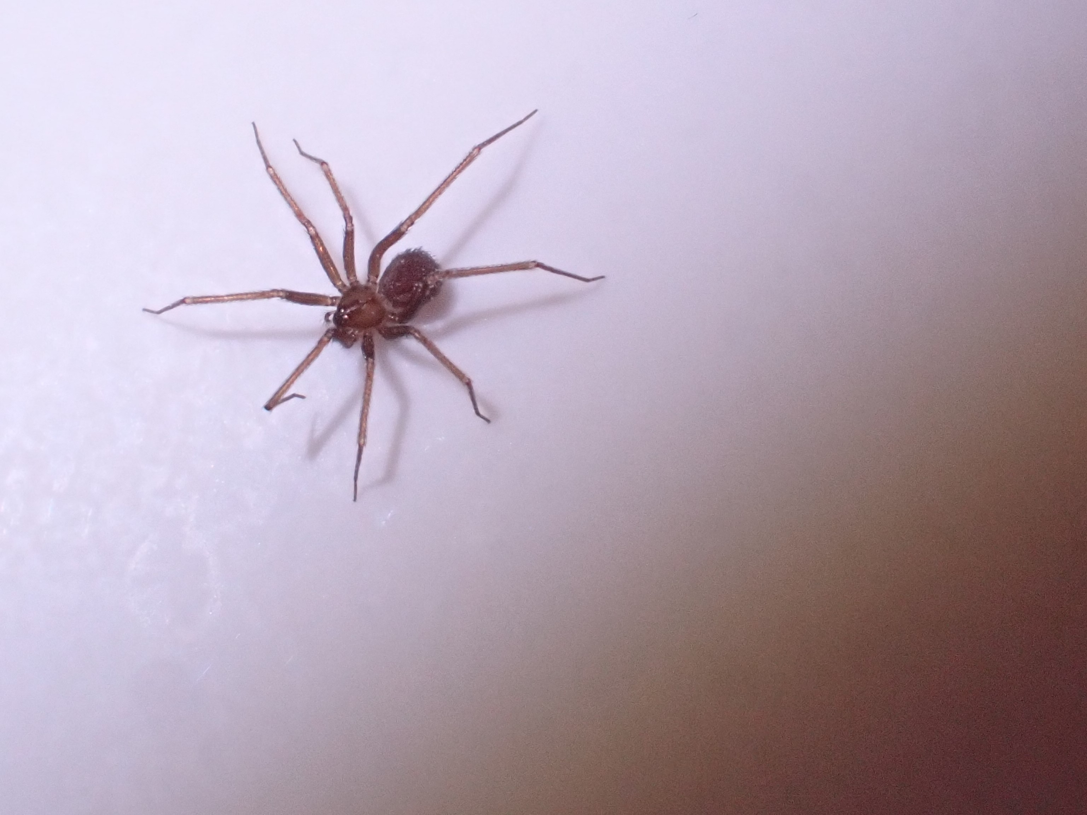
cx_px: 544
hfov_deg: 25.3
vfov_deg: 19.1
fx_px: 2418
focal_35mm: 77
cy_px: 408
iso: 800
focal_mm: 13.65
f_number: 5.6
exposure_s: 1/125
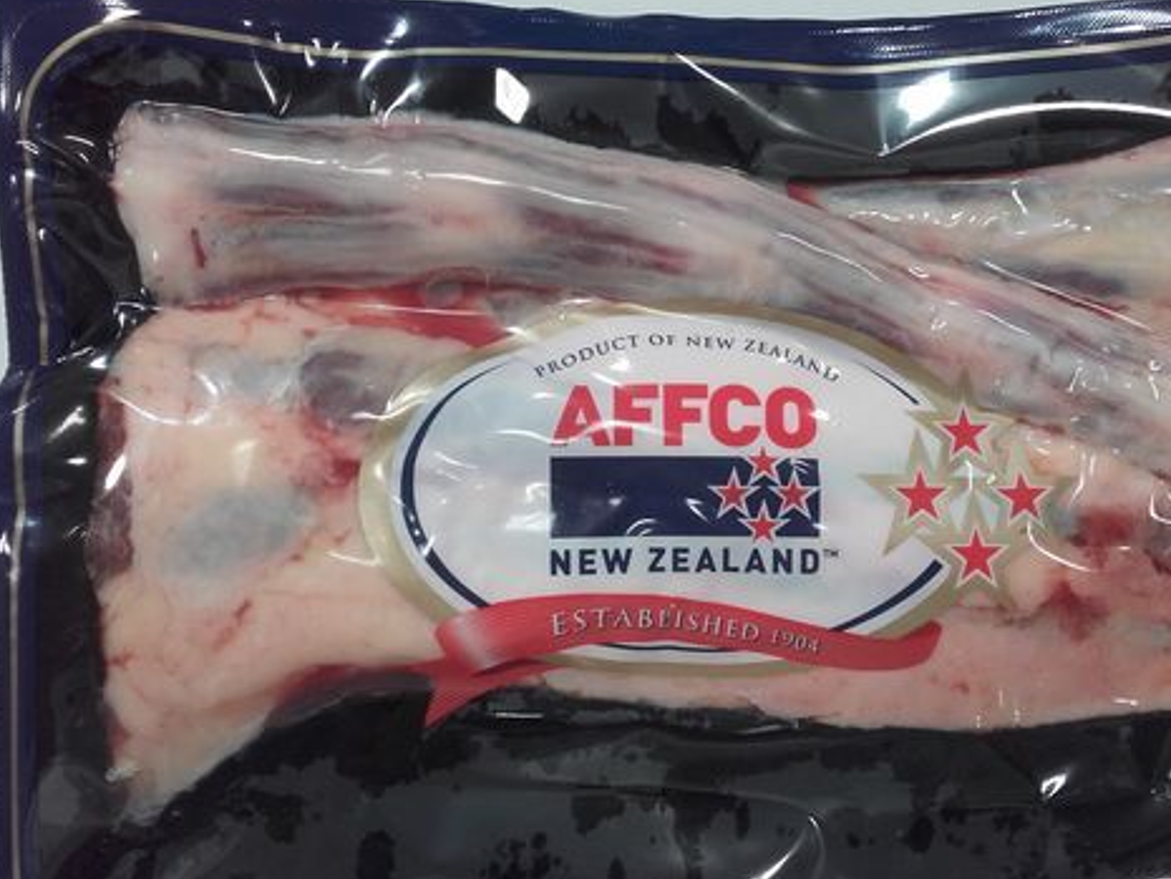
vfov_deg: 36.0
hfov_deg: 46.5
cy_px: 448
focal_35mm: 40
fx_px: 1353
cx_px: 698
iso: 60
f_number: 2.2
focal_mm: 3.31
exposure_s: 1/33
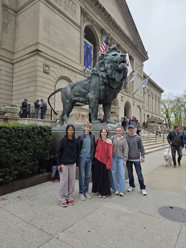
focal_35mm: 23
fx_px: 165
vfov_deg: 73.9
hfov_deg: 58.9
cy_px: 124
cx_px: 93
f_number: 1.7
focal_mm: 6.3
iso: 80
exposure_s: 1/5778
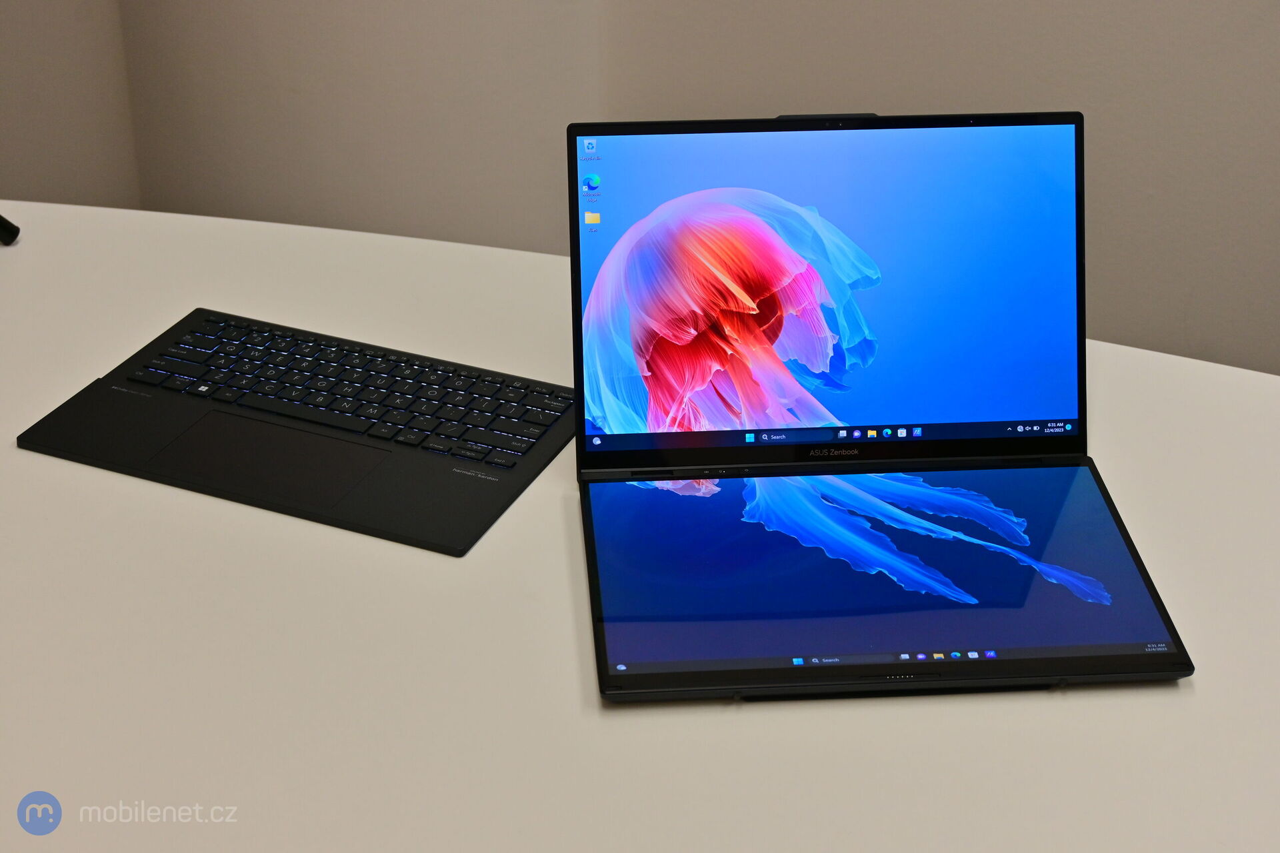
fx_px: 2027
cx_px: 640
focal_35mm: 57
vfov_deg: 23.8
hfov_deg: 35.1
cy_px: 426
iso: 400
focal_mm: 38
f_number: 5.6
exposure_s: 1/80
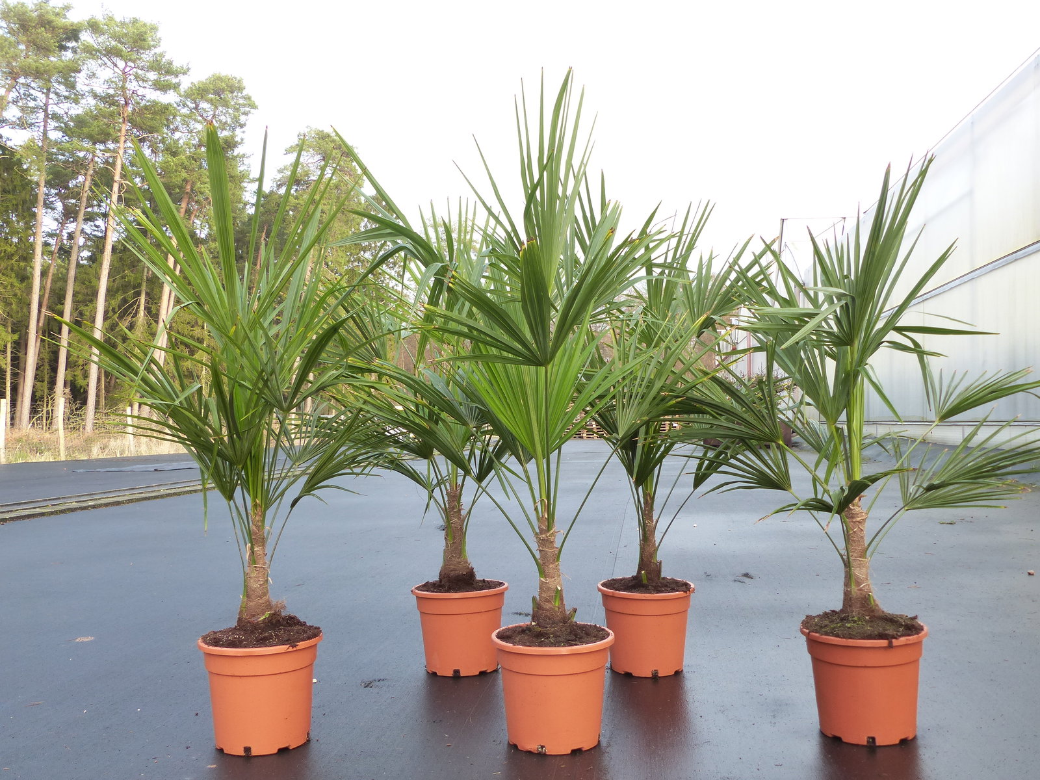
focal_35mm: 32
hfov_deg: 56.8
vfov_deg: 44.2
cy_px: 390
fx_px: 961
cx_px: 520
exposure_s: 1/125
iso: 160
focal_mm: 5.7
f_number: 3.5
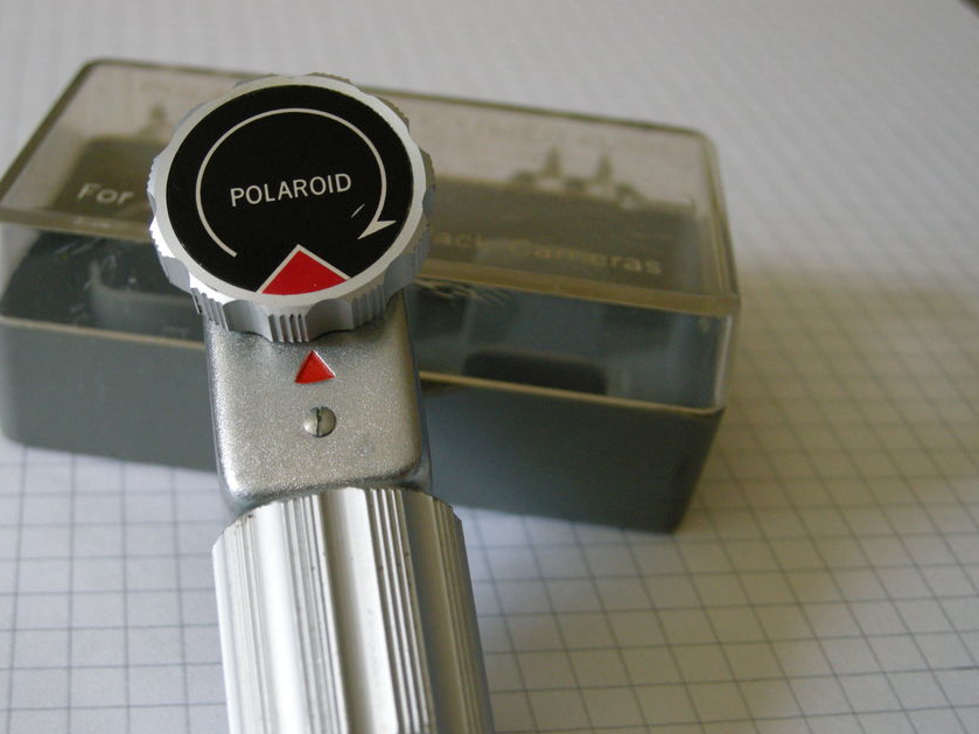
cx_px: 426
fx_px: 1584
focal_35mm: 56
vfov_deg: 26.1
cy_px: 426
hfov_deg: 34.3
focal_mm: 10.1
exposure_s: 1/60
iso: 244
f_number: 3.1
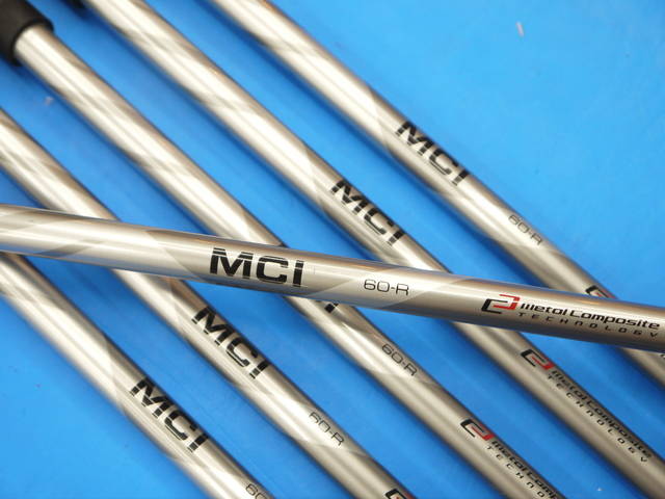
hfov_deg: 36.8
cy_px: 250
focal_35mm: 52
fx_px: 999
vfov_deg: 28.0
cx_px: 332
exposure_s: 1/125
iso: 500
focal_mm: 26
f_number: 4.7
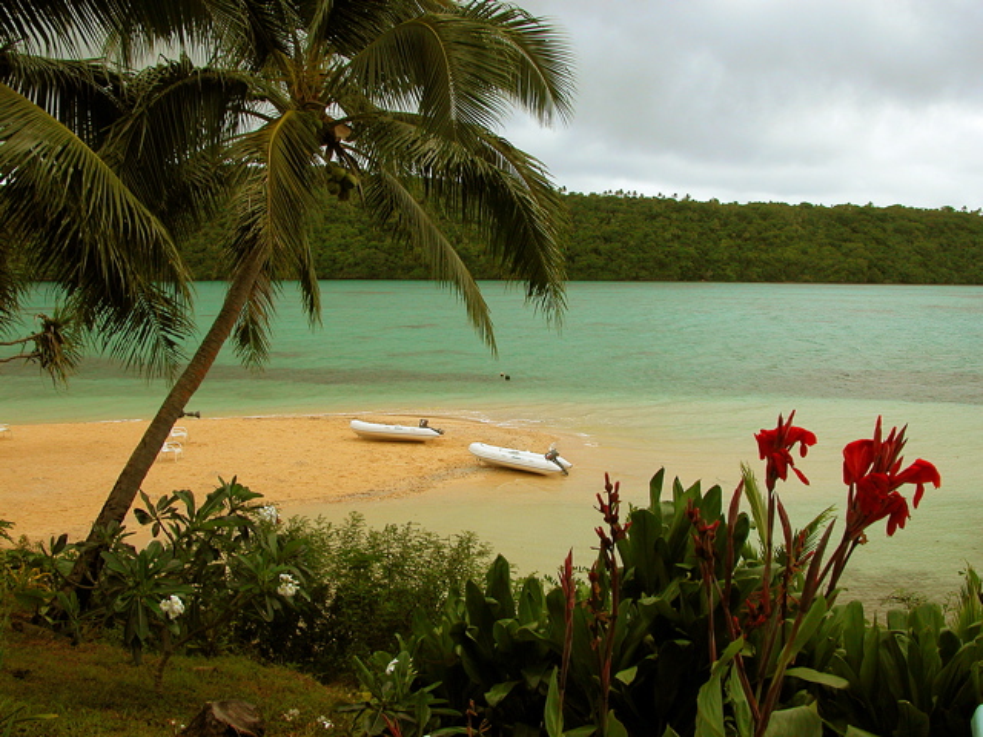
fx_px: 994
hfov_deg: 52.6
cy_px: 368
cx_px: 492
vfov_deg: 40.7
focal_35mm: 35
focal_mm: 8.9
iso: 100
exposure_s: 1/182
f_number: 5
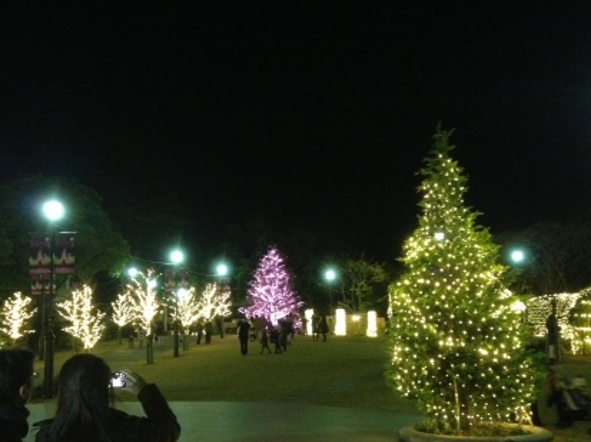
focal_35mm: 40
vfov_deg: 35.8
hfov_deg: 46.8
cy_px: 267
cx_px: 290
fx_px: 682
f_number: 2.4
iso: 800
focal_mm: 4.13
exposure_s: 1/15
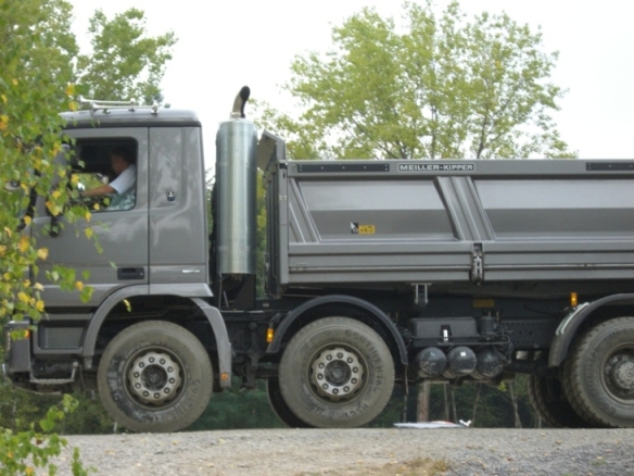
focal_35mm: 114
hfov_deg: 17.3
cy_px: 238
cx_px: 317
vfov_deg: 13.0
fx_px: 2088
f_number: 5.2
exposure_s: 1/80
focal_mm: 18.6
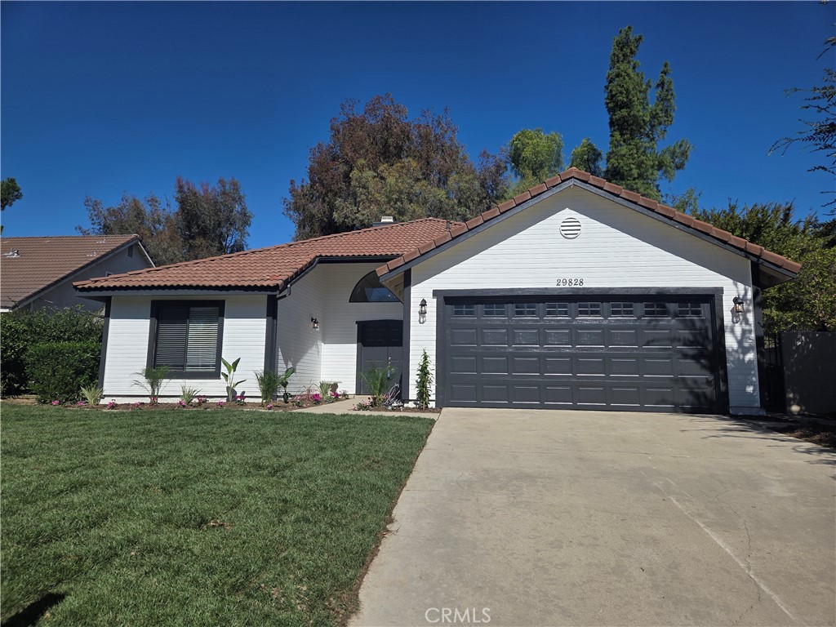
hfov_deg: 73.9
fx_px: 555
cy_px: 314
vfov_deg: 58.9
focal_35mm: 23
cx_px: 418
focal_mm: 5.4
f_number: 1.8
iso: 64
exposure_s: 1/7891
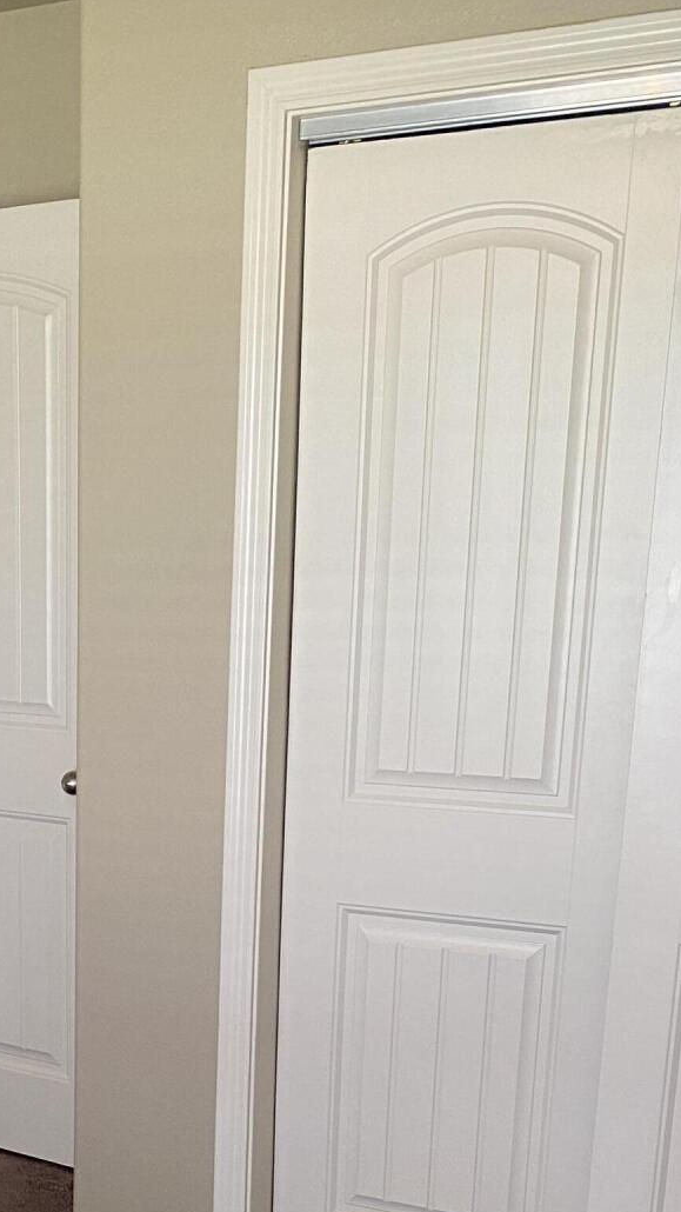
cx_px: 5
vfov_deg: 35.6
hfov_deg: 21.1
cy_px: 1088
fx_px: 1766
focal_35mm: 55
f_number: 1.8
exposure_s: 1/60
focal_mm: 4.25
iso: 125
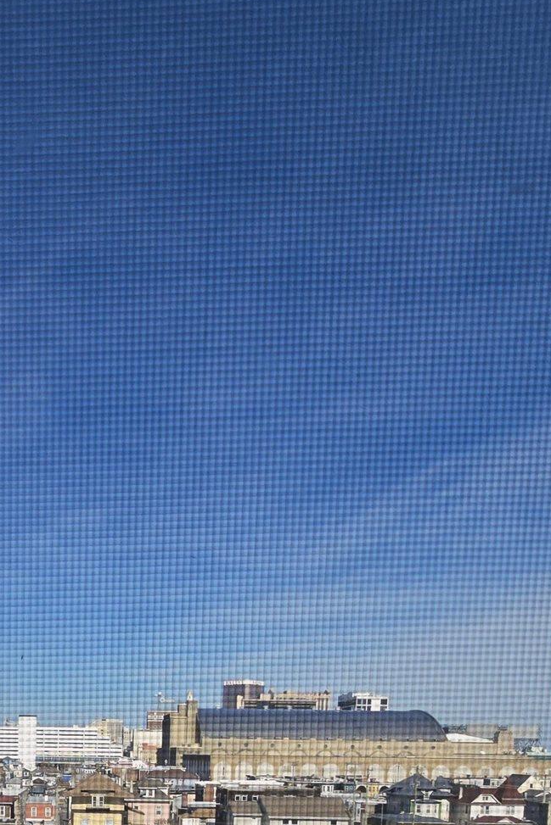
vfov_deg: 47.5
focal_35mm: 32
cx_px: 40
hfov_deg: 37.9
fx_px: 734
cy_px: 845
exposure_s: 1/2500
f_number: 2.2
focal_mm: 2.2
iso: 50
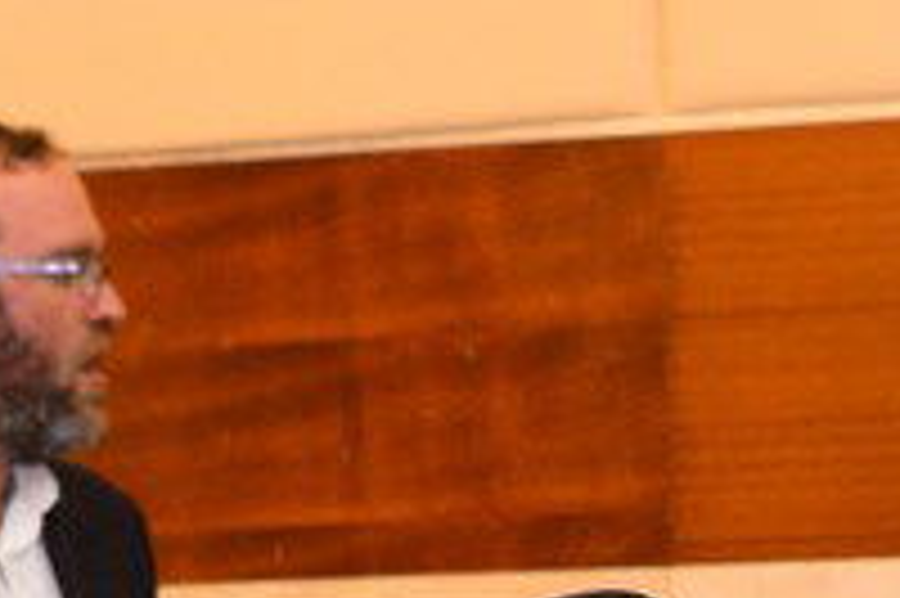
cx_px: 662
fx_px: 4896
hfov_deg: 10.5
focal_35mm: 196
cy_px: 1326
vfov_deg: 6.7
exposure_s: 1/125
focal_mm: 34
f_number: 5.6
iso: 2000
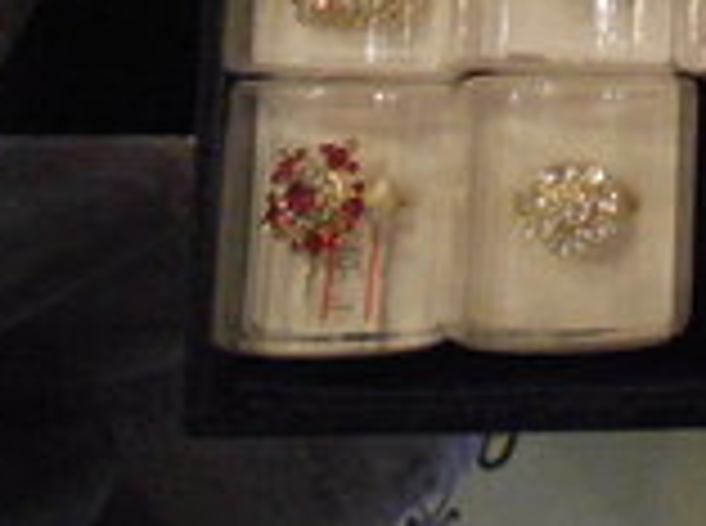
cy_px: -209
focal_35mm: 83
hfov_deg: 20.9
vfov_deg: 16.5
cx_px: 985
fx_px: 1689
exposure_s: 1/30
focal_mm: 4.6
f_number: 3.2
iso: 400
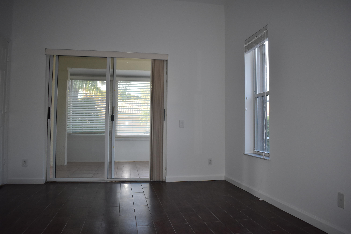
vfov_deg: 47.9
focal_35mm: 27
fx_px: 263
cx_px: 176
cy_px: 117
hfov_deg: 67.4
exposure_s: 1/200
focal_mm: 18
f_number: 4
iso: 800
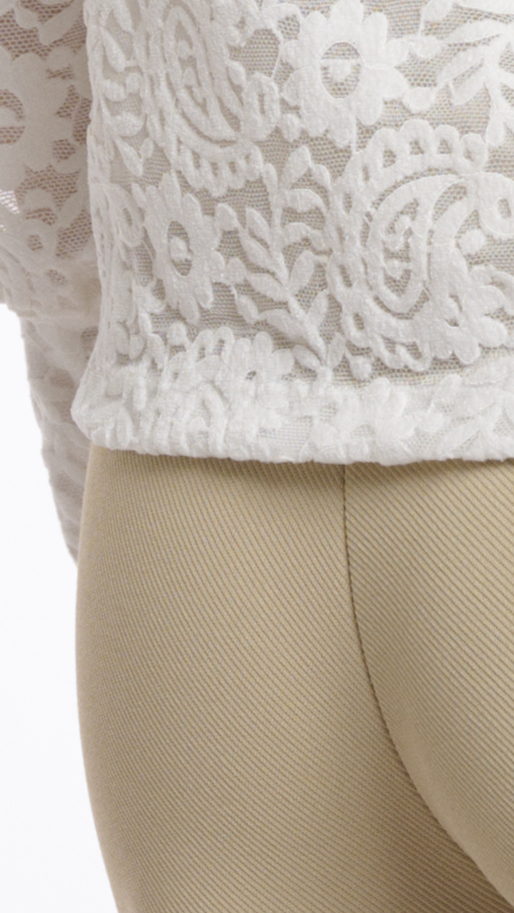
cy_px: -715
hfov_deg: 2.3
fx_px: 13059
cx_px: 648
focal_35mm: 539
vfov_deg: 4.0
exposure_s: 1/200
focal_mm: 100
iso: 125
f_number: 8
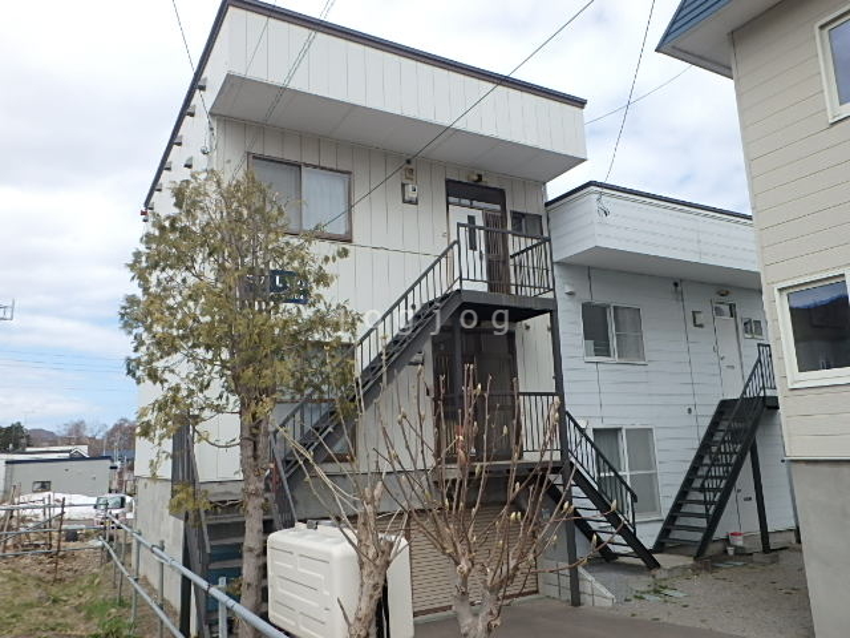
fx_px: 638
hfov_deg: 67.3
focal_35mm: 26
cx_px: 425
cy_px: 319
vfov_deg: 53.1
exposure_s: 1/640
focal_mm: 4.7
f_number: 4.3
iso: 125
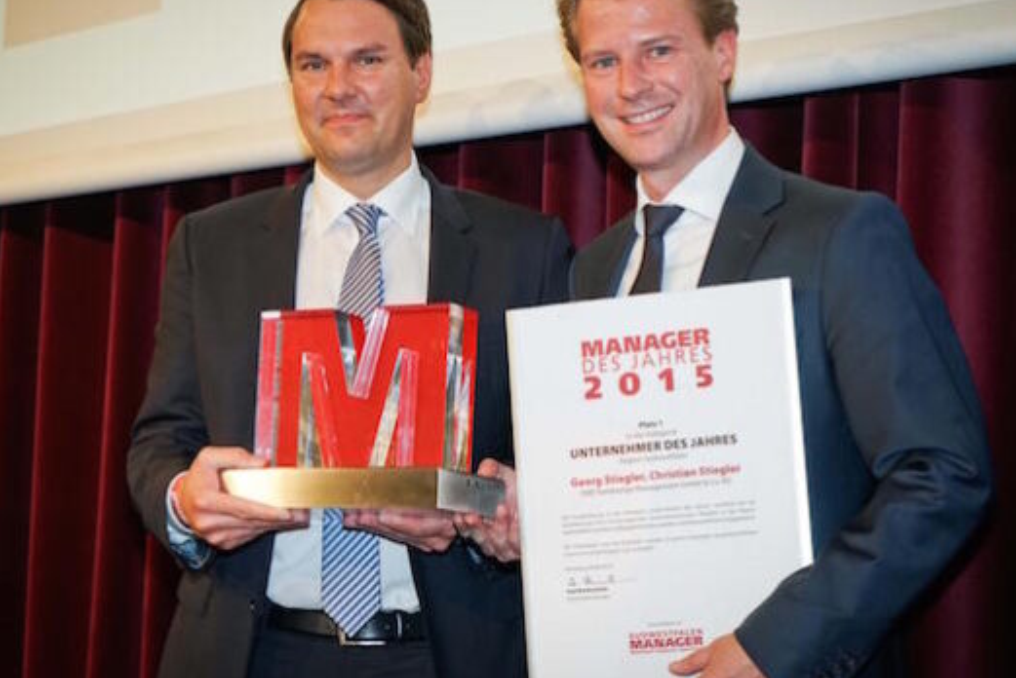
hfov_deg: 24.5
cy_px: 319
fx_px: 2344
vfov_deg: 16.5
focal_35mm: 83
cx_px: 460
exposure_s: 1/80
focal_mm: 70
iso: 800
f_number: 6.3
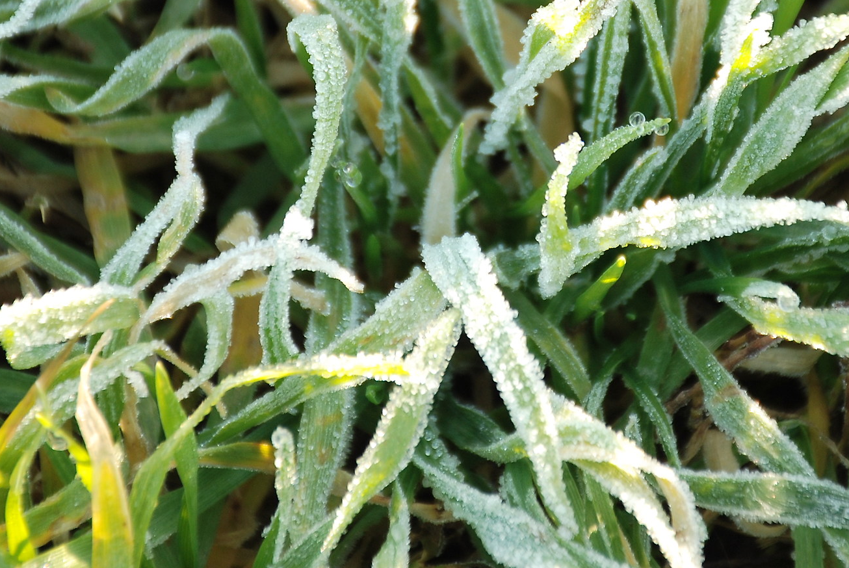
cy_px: 81
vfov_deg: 3.6
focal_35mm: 386
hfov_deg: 5.3
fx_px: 9113
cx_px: 522
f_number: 6.3
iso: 200
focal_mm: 140
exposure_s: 1/80
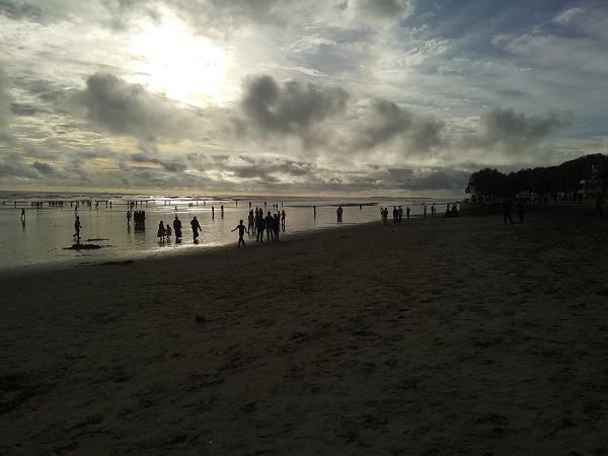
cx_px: 304
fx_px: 457
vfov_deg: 53.1
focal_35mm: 26
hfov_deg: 67.3
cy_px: 228
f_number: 2.2
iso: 100
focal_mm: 3.83
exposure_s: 1/4623
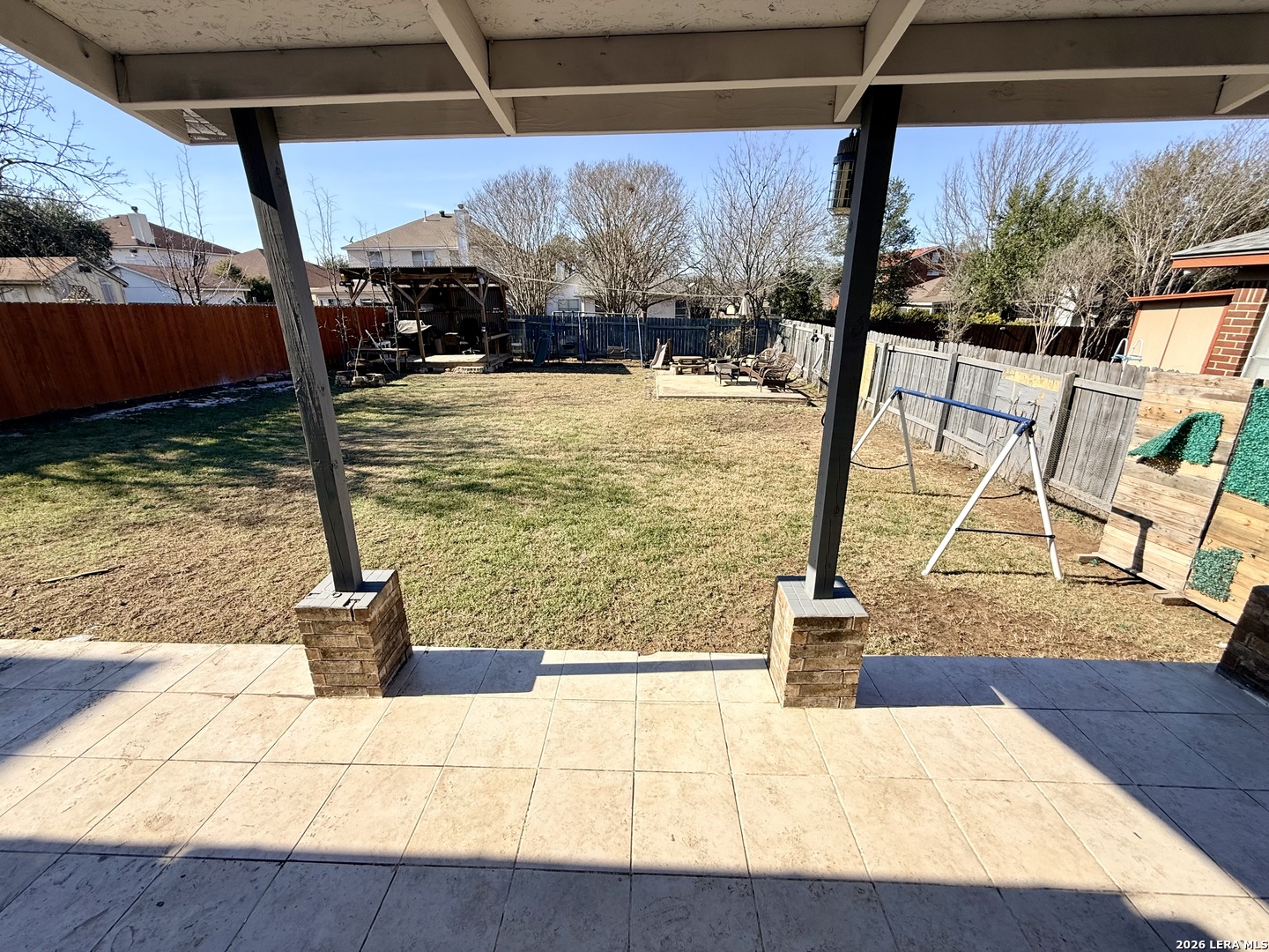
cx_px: 634
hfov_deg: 102.1
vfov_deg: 85.7
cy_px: 476
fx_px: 513
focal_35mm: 14
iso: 50
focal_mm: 2.22
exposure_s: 1/1167
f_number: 2.2
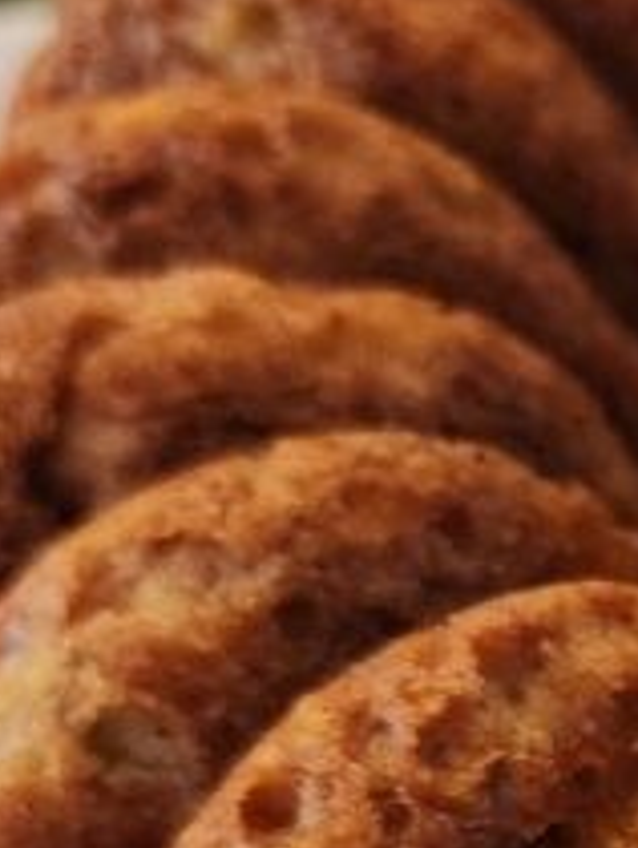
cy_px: 1018
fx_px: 2747
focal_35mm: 112
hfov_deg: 12.0
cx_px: 1195
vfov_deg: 16.8
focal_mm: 6.4
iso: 640
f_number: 1.8
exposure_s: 1/60
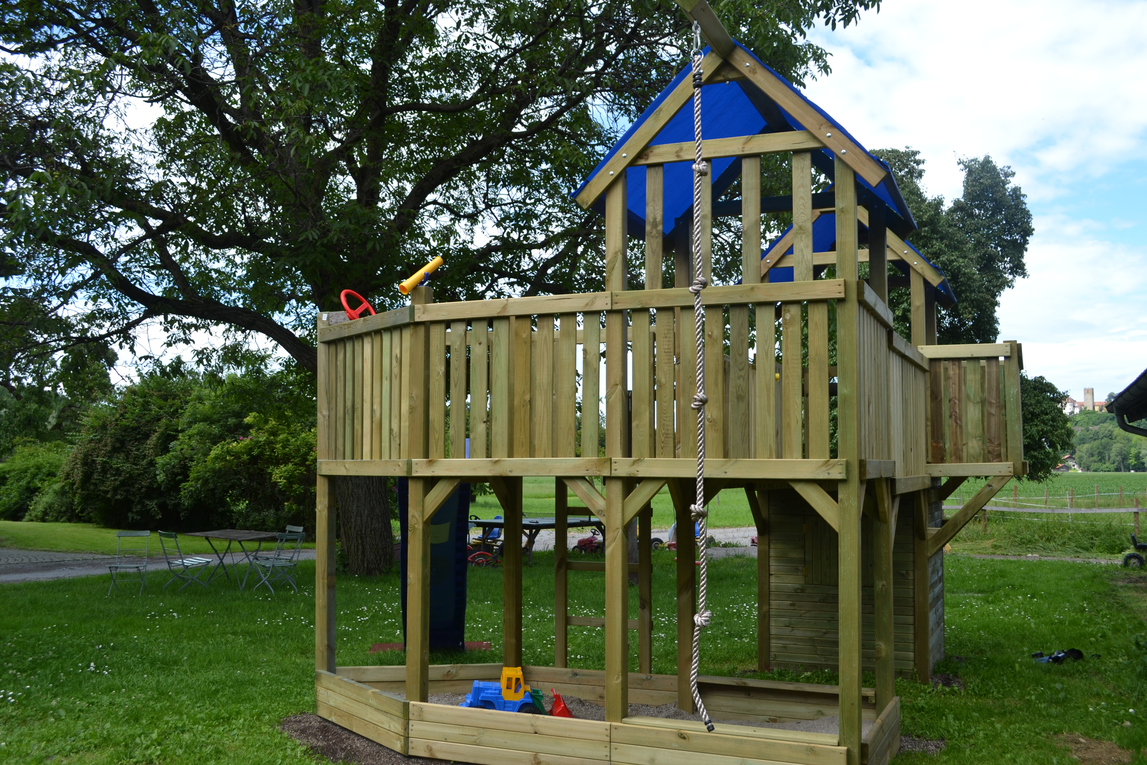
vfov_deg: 40.0
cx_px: 574
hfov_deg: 57.2
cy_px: 382
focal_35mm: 33
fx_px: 1051
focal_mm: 22
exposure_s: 1/160
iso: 100
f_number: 6.3
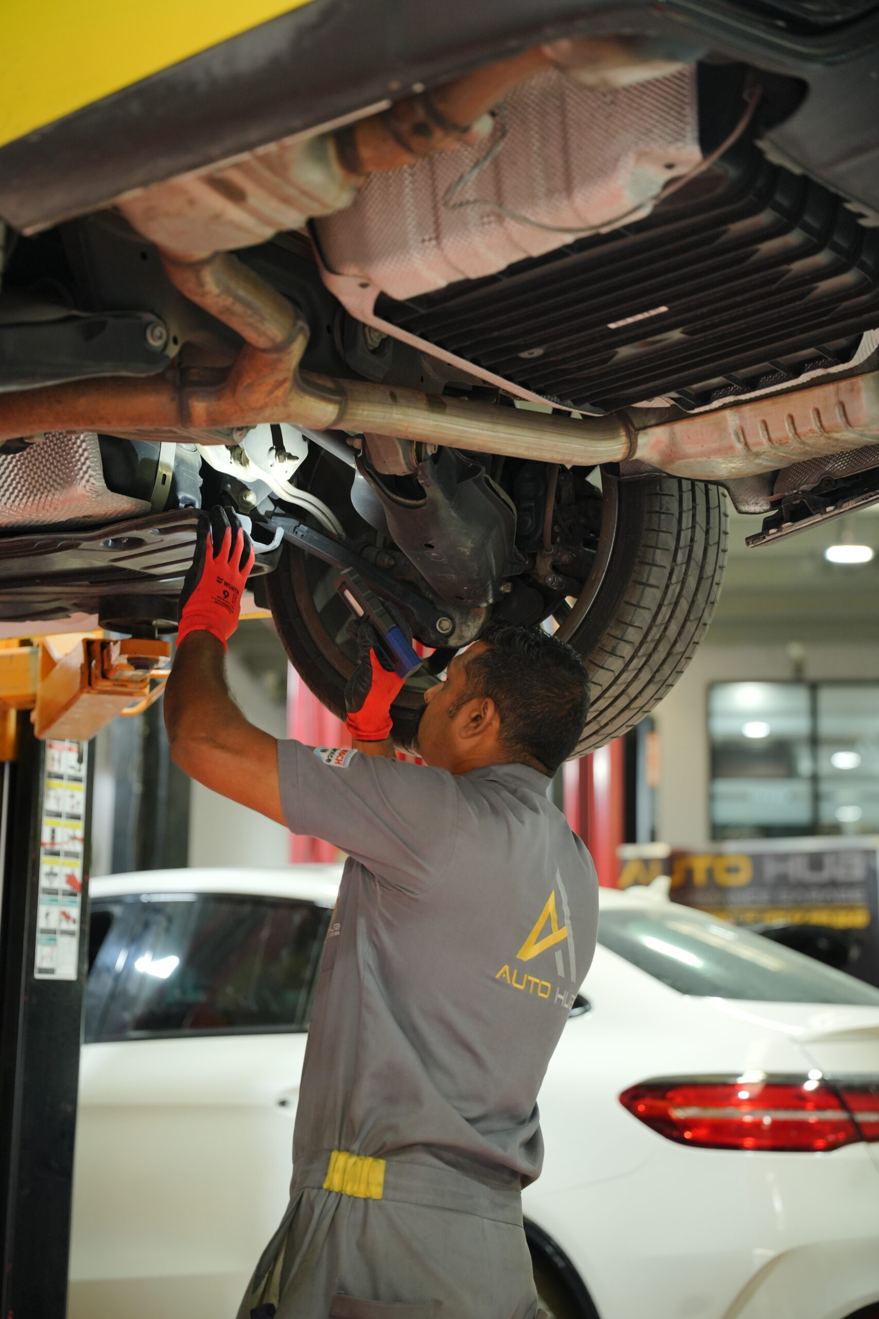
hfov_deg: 19.5
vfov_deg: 28.8
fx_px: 2563
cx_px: 440
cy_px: 660
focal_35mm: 70
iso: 1000
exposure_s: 1/250
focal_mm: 70
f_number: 2.8
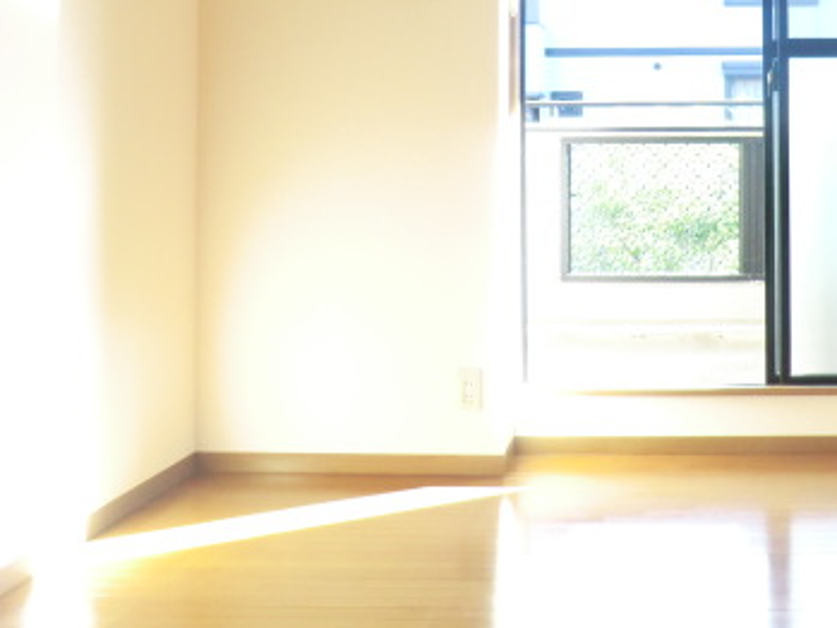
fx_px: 1064
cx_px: 691
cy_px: 113
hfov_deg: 40.8
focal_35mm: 44
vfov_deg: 31.9
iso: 250
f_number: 3.2
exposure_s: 1/60
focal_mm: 4.3
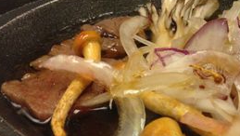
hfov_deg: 28.9
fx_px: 452
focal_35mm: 71
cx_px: 199
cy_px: 100
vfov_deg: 16.9
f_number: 2.4
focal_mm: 4.13
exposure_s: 1/20
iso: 125
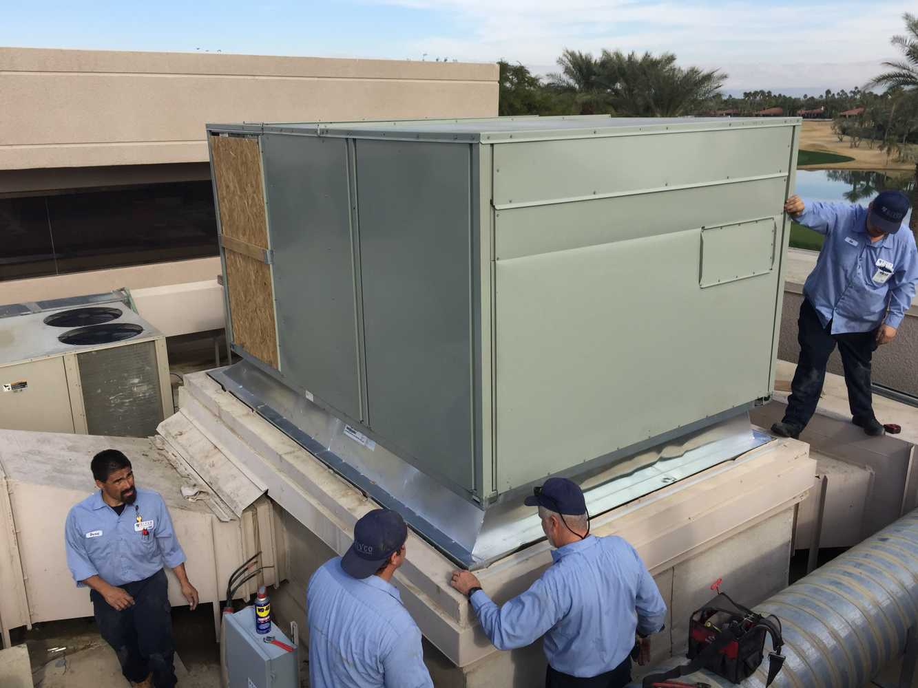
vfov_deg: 48.2
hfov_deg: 61.7
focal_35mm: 29
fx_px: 769
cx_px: 459
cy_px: 344
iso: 32
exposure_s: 1/1276
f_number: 2.2
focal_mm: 4.15
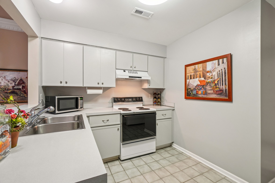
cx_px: 138
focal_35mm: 15
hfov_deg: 100.4
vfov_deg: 77.3
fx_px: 115
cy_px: 92
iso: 400
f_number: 8
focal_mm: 10
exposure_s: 1/6
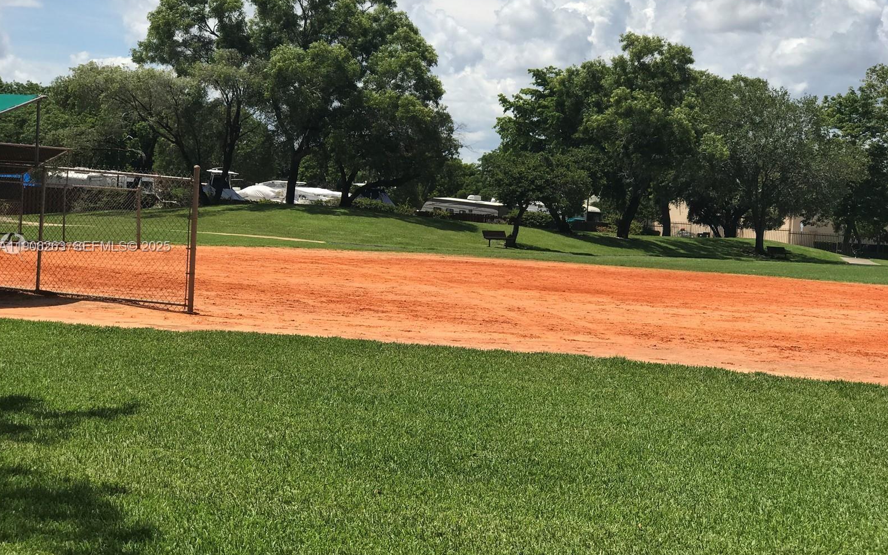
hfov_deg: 33.5
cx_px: 444
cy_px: 247
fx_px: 1476
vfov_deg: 21.3
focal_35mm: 61
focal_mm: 6.6
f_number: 2.8
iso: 20
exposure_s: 1/1100
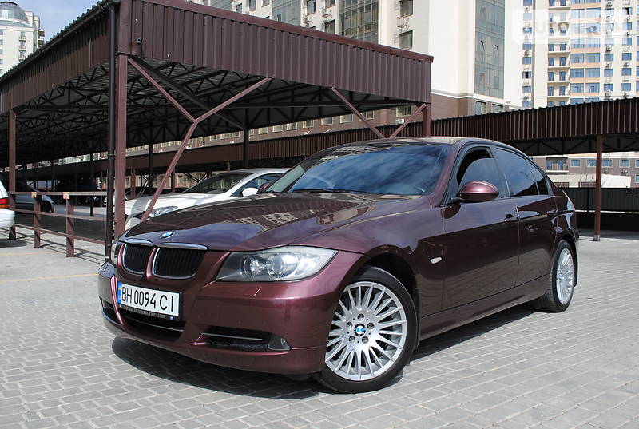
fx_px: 587
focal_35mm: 33
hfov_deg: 57.1
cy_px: 214
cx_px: 320
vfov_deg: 40.1
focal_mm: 22
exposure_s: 1/250
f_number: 8
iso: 100
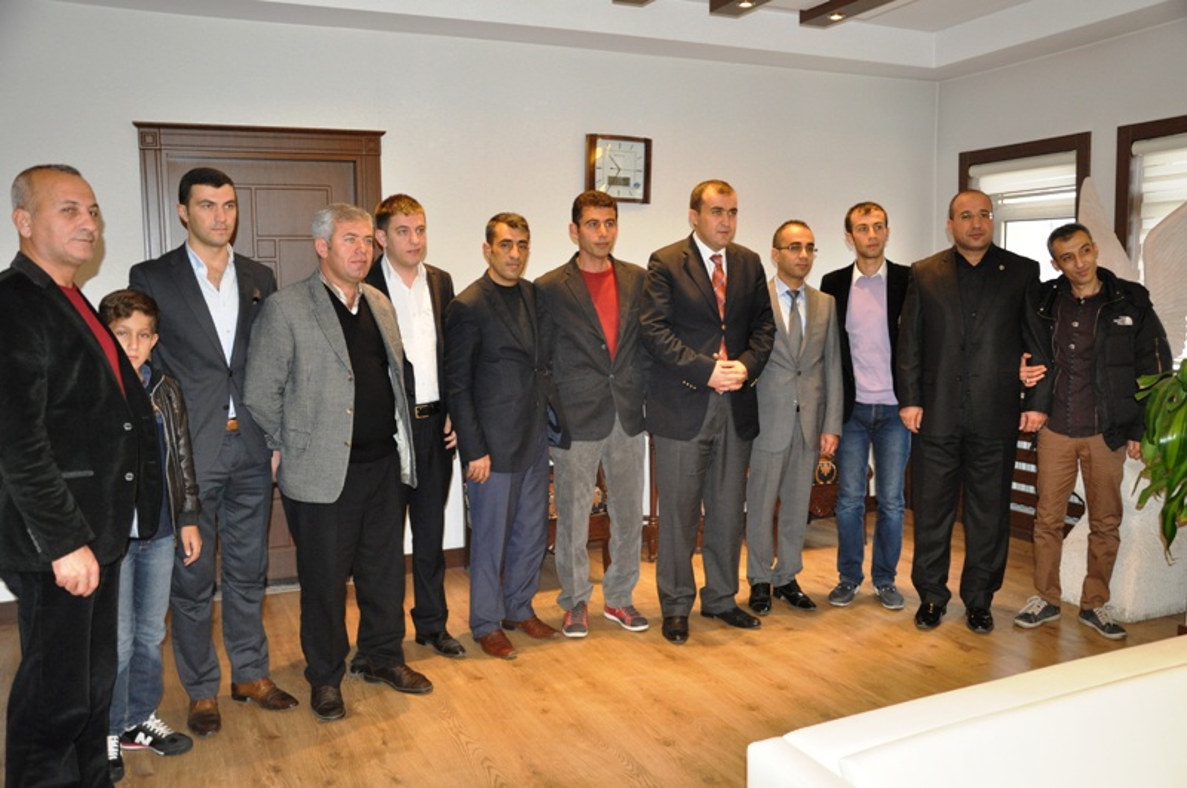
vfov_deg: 41.6
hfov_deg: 59.6
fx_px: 1037
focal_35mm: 32
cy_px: 394
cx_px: 594
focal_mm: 21
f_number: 3.8
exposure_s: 1/60
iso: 800
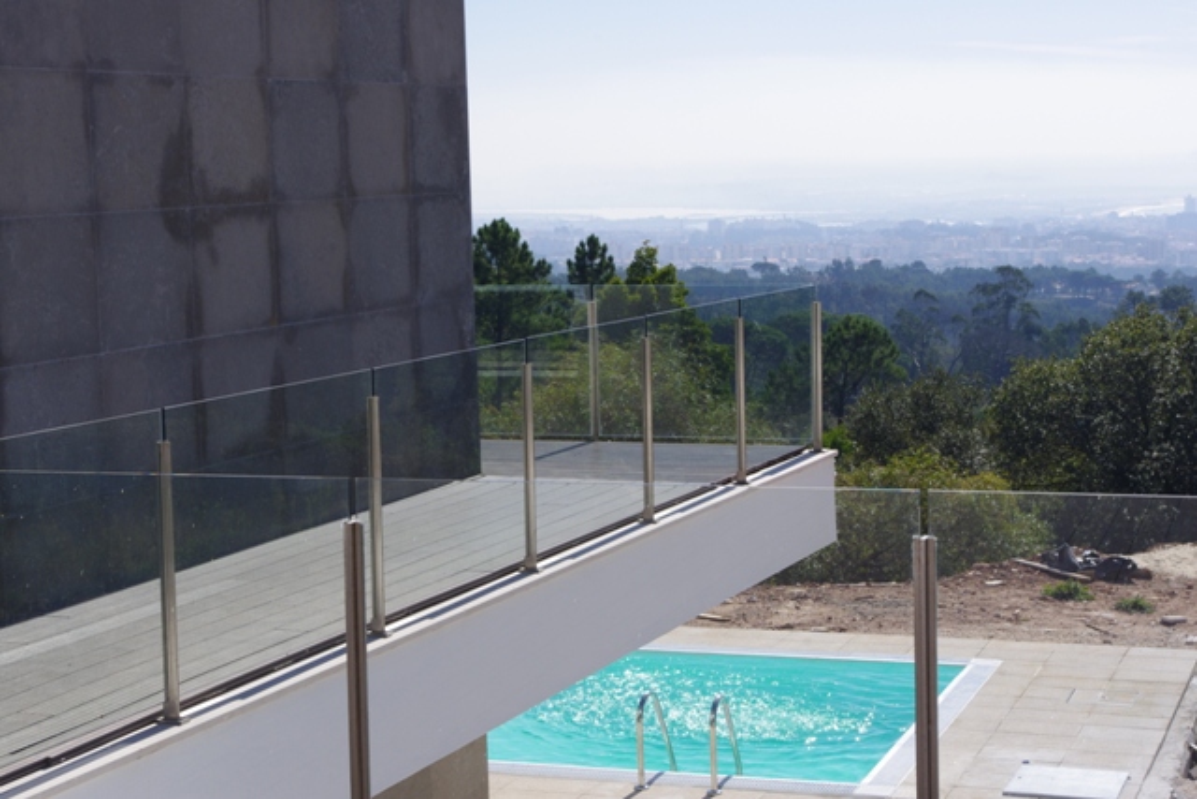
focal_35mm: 72
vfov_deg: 18.9
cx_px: 598
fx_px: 2394
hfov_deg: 28.1
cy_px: 400
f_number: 14
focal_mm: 47.5
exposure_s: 1/200
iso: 200
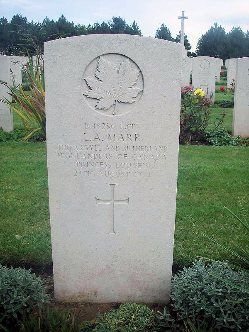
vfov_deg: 49.0
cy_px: 166
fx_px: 364
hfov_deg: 37.7
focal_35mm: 38
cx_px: 124
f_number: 3.3
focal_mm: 6.3
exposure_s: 1/100
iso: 64
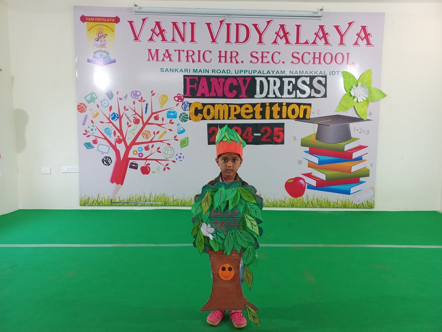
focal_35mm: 25
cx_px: 221
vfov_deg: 54.9
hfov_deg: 69.4
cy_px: 166
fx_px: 319
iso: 200
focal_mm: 4.6
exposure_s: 1/50
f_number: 1.8
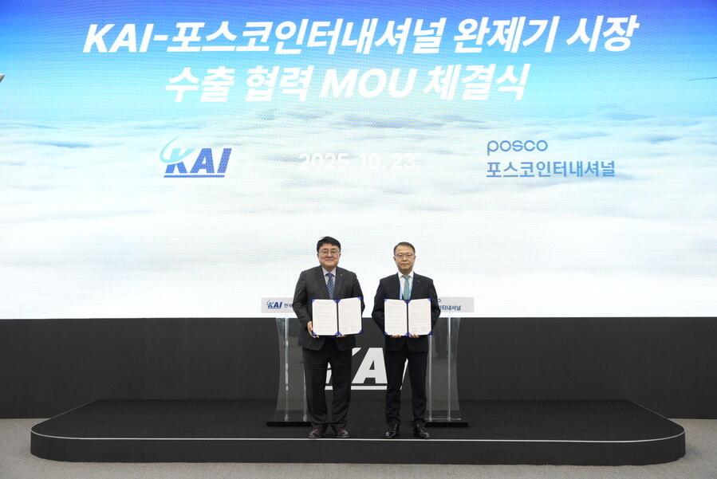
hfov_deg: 47.7
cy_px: 240
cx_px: 358
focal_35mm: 41
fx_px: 811
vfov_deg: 32.9
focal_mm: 40.7
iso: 2000
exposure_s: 1/200
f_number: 5
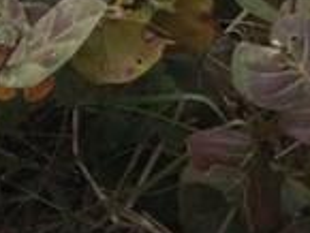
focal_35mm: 205
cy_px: -425
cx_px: 774
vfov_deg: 6.7
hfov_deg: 8.7
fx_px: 1837
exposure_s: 1/838
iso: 32
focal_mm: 4.15
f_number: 2.2
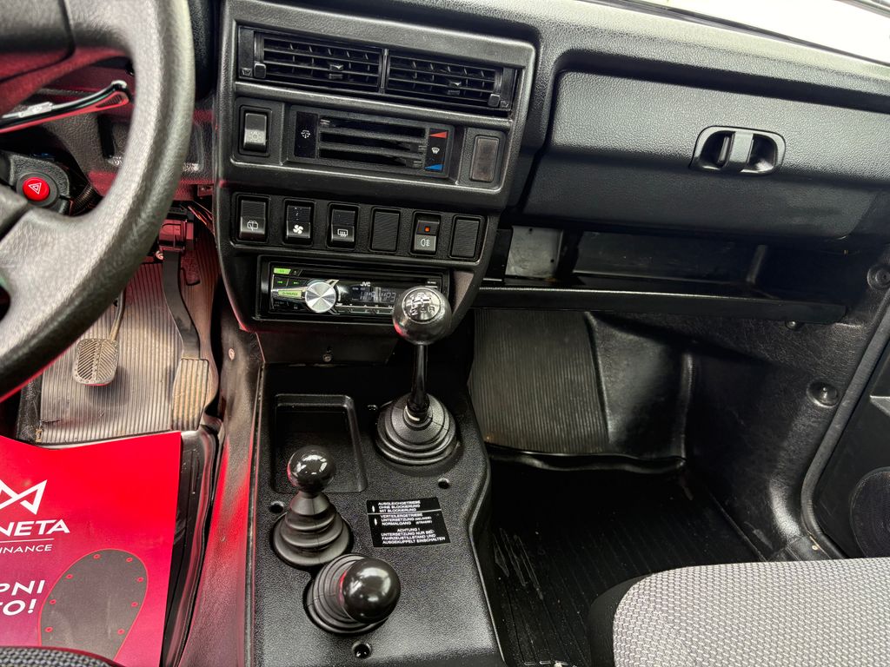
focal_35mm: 26
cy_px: 334
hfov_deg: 67.3
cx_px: 445
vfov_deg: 53.1
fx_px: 668
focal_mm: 5.96
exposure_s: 1/95
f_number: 1.6
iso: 125
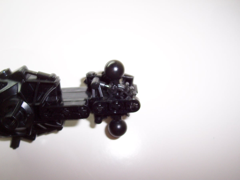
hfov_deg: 50.1
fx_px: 257
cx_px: 120
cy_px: 90
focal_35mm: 37
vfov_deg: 38.7
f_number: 2.8
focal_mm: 5.6
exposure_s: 1/60
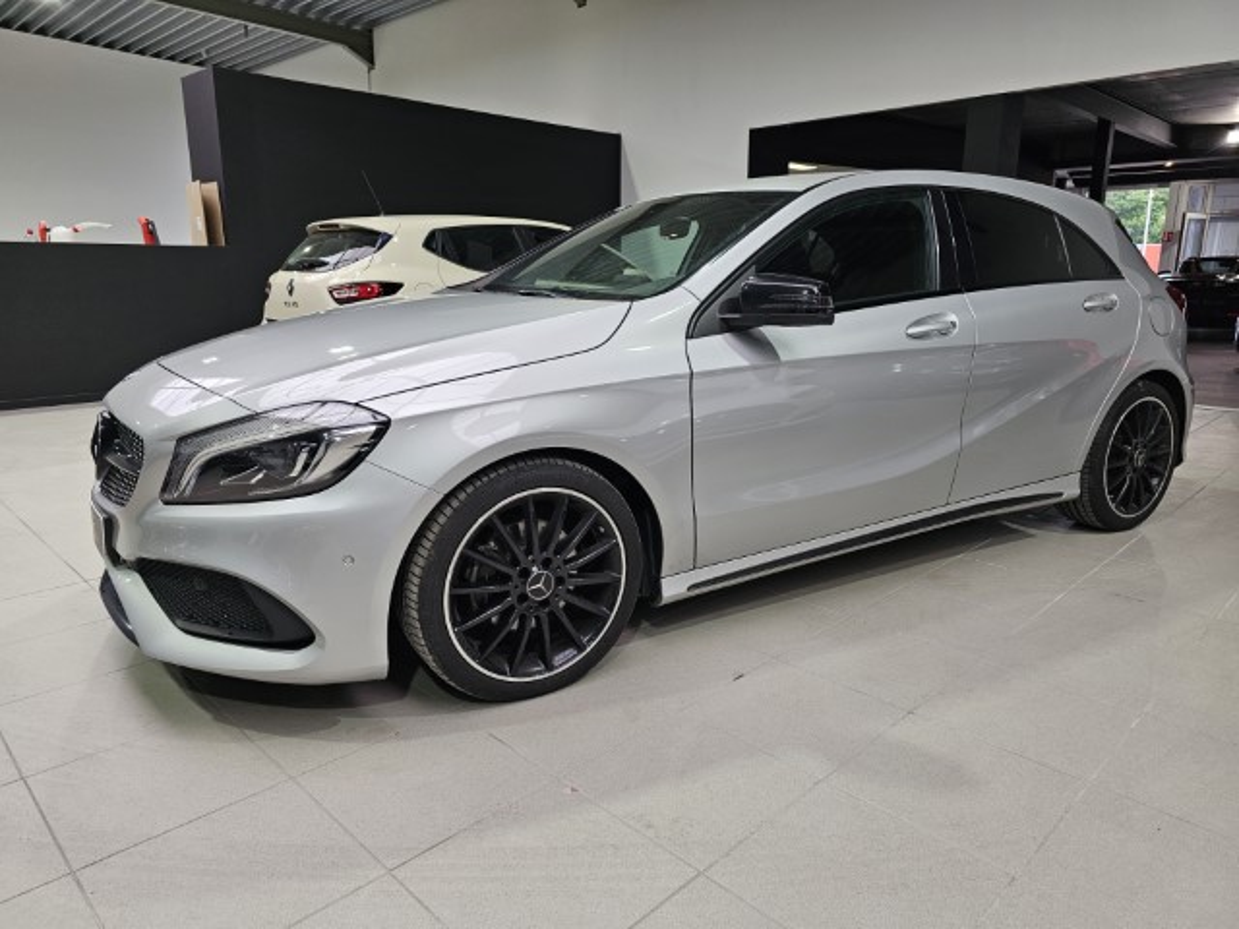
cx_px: 620
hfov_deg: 73.9
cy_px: 464
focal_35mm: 23
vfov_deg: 58.9
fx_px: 823
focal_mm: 6.3
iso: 100
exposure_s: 1/180
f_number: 1.7
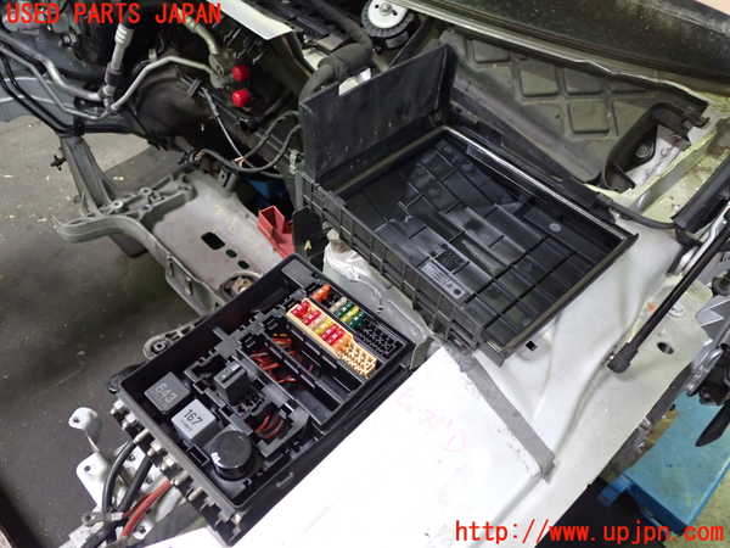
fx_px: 633
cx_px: 365
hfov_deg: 60.0
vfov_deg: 46.8
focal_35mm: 30
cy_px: 274
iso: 800
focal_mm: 5.4
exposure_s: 1/25
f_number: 2.3
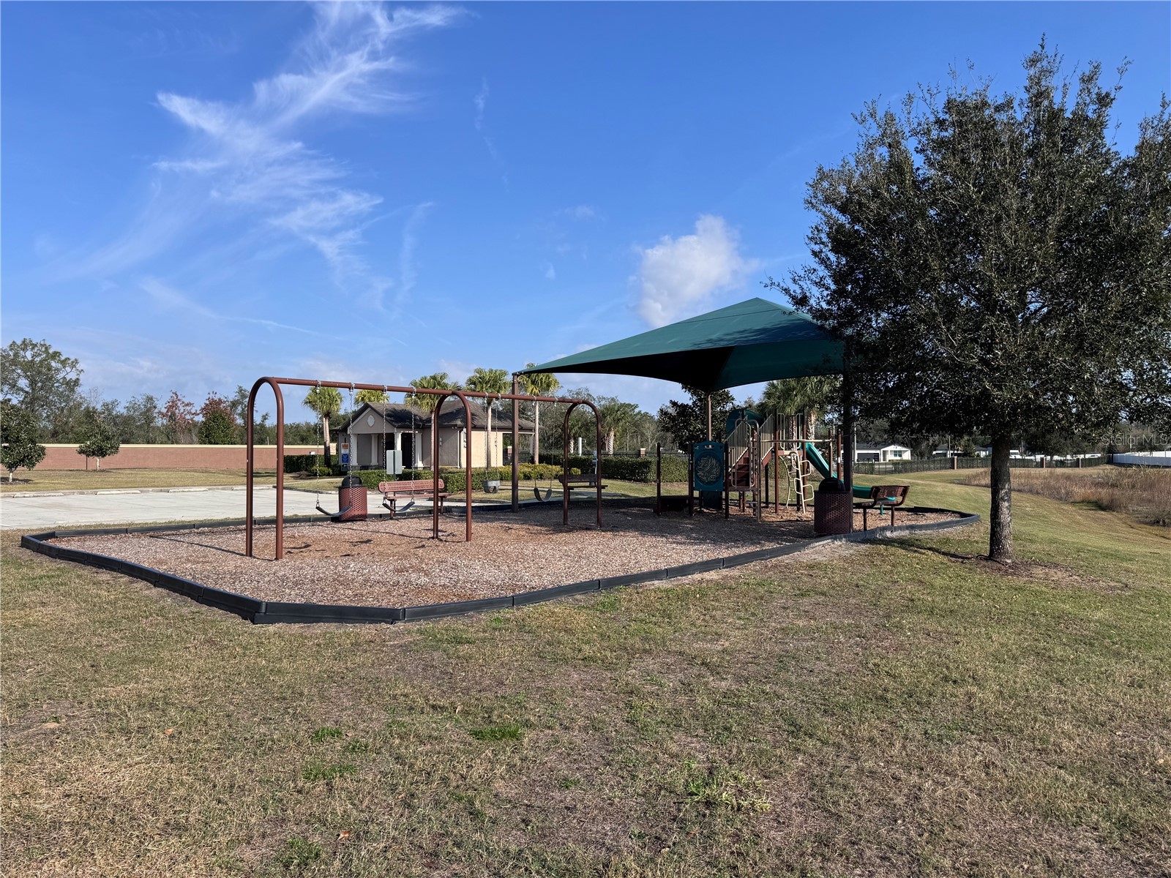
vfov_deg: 56.8
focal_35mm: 24
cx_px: 586
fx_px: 812
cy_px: 439
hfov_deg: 71.6
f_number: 1.78
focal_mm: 6.76
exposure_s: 1/4608
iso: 80
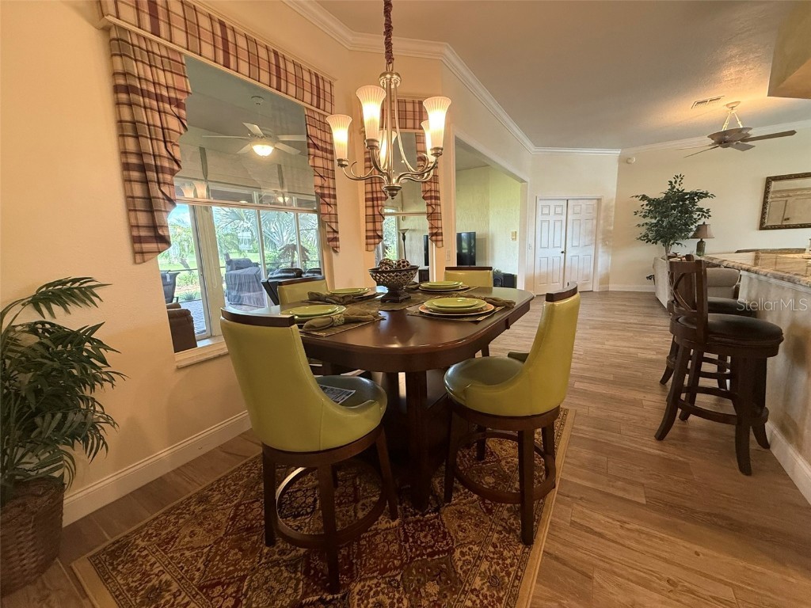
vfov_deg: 85.7
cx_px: 406
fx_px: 328
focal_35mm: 14
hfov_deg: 102.1
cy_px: 304
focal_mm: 2.22
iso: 400
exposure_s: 1/60
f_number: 2.2
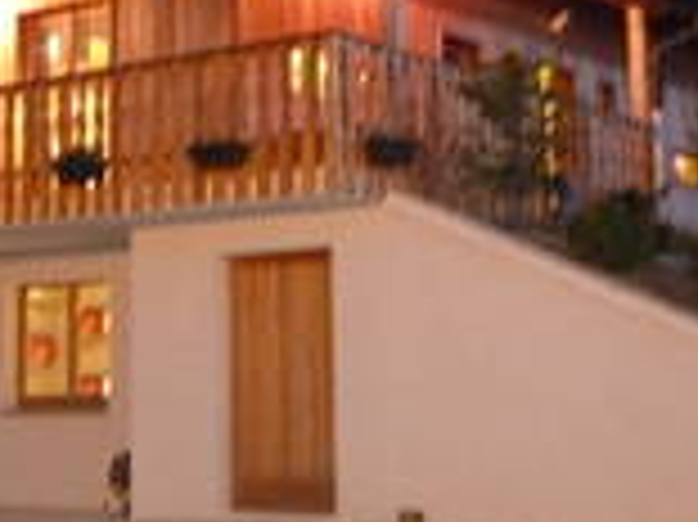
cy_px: 148
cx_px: 9
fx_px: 1874
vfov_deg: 15.8
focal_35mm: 93
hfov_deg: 20.5
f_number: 3
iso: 800
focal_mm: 7.1
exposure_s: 1/4
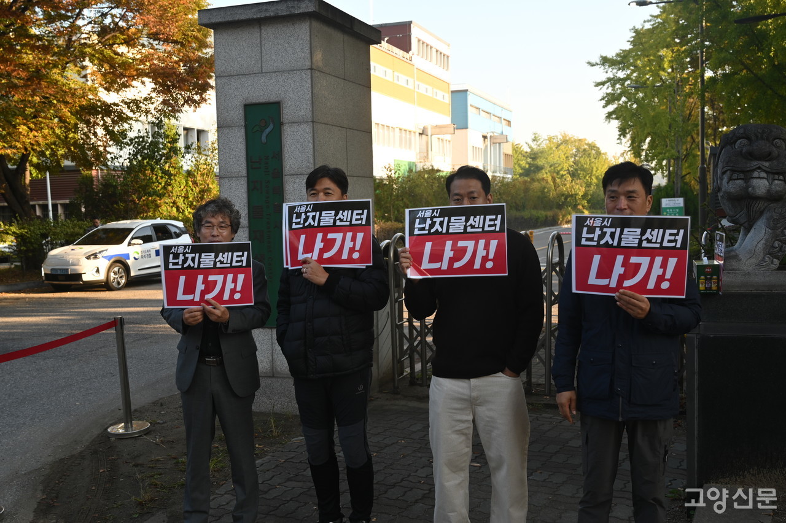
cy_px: 262
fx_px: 829
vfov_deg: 35.0
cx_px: 393
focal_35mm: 38
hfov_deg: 50.7
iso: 200
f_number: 6.3
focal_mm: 38
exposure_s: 1/125
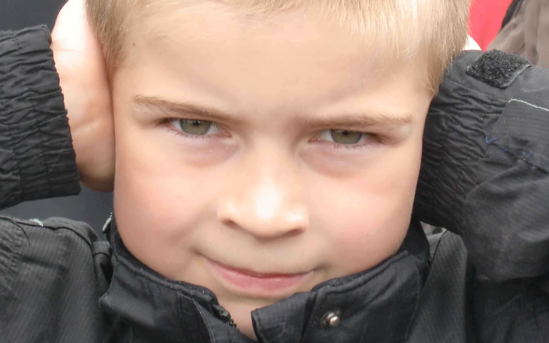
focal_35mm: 114
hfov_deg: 18.3
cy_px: 156
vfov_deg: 11.5
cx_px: 260
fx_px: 1706
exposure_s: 1/80
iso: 160
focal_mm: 15.81
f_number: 5.4
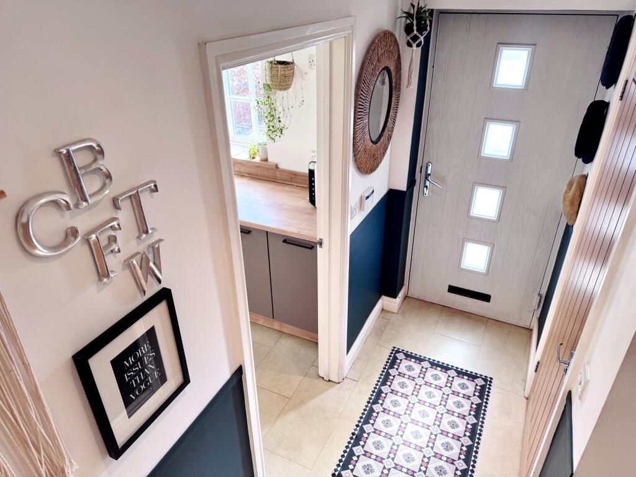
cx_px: 318
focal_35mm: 24
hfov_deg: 71.6
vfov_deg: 56.8
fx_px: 441
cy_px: 238
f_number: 1.78
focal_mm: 6.76
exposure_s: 1/145
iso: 100
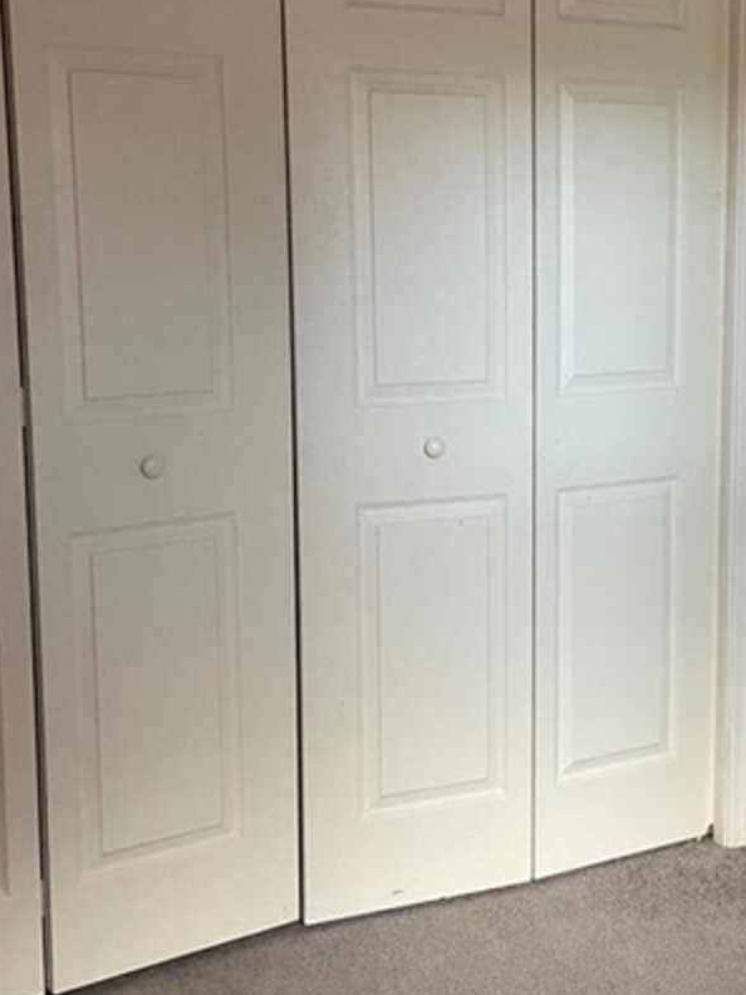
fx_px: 1609
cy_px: 452
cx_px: 666
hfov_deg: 25.3
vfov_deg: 34.3
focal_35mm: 56
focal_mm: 4.25
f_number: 1.8
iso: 250
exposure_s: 1/60
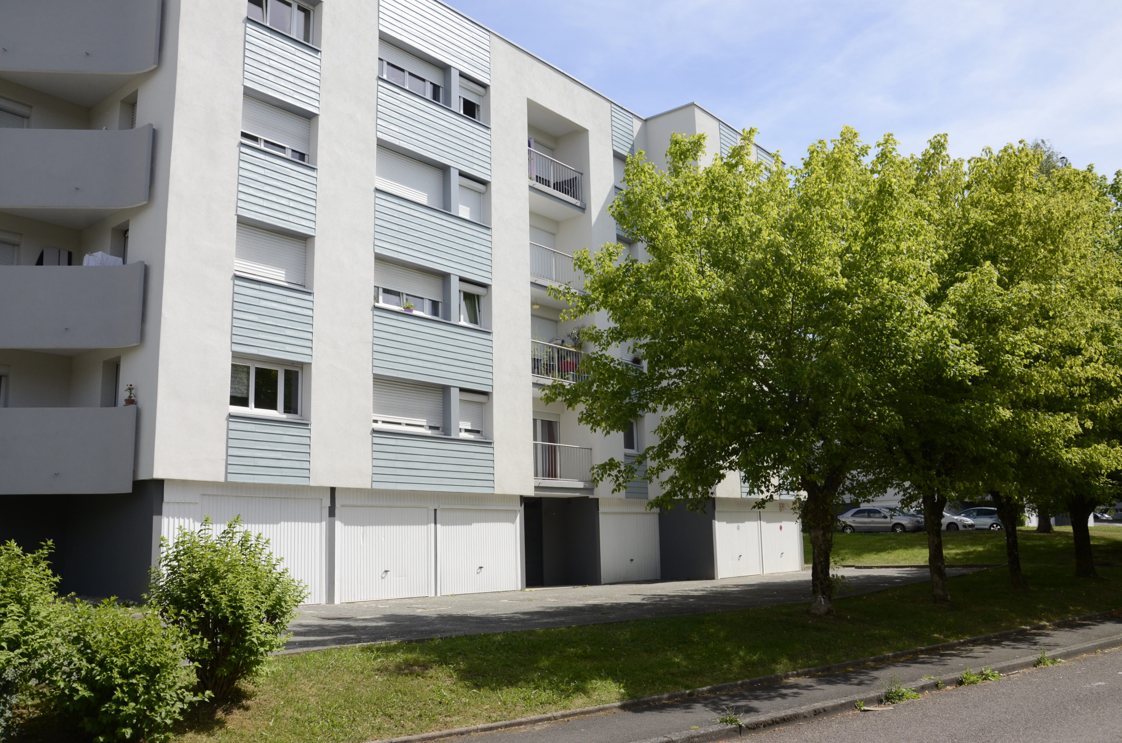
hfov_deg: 59.6
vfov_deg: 41.5
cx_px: 561
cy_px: 372
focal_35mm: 32
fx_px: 980
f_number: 6.3
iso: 320
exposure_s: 1/1000
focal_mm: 21
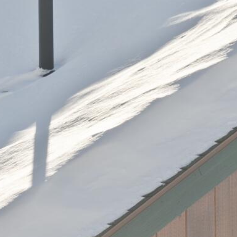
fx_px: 3602
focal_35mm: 465
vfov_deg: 3.7
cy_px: 567
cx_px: 149
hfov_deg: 3.8
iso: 100
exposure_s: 1/60
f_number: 11
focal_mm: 70
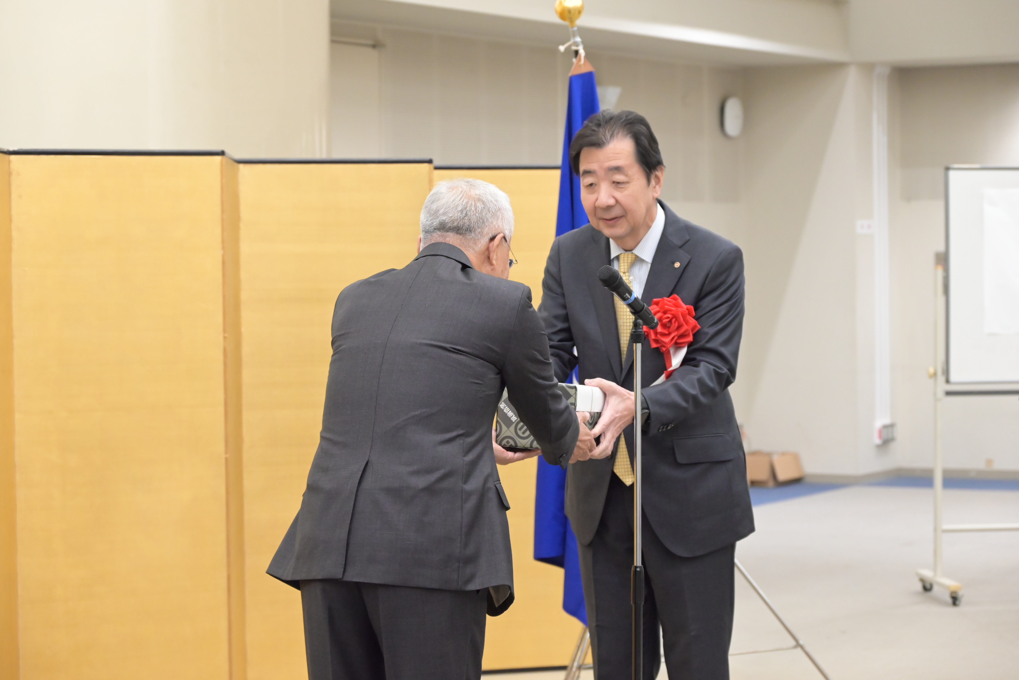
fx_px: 2547
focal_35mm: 90
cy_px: 340
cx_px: 510
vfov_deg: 15.2
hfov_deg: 22.6
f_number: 6.3
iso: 6400
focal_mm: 90
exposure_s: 1/100
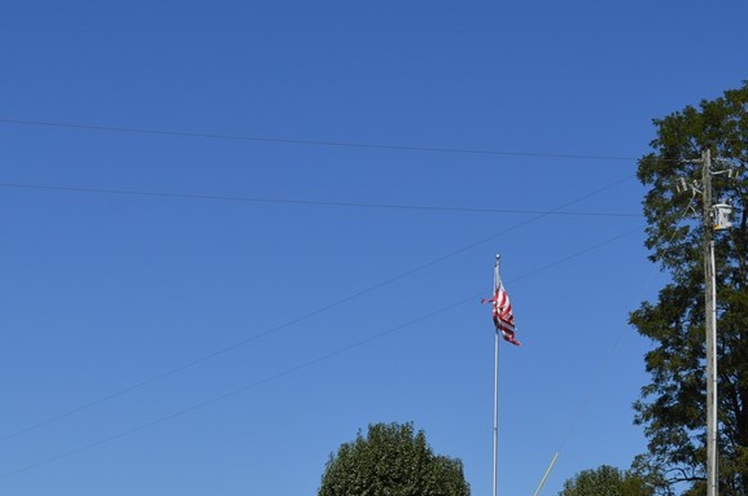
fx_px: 2053
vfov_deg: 13.7
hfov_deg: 20.6
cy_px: 381
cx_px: 287
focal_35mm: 99
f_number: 9
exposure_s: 1/320
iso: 100
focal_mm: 35
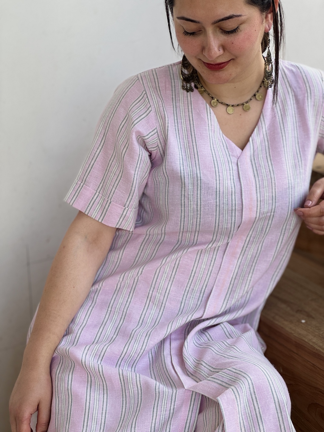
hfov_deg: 19.1
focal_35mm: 77
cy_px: 216
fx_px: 961
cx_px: 162
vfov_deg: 25.3
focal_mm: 9
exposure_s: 1/99
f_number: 2.8
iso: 50
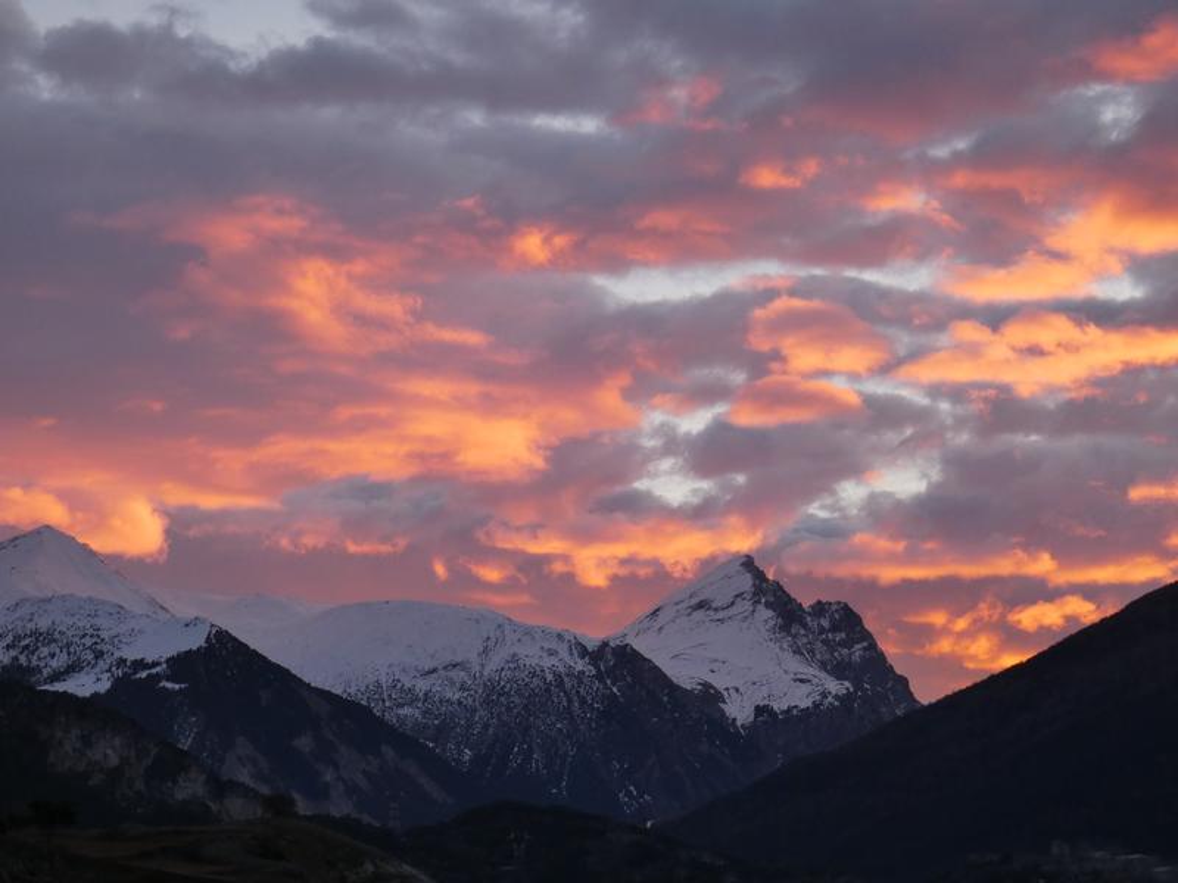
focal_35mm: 110
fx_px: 3743
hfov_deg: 17.9
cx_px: 589
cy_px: 442
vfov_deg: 13.5
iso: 160
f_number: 5
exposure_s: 1/80
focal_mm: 19.7
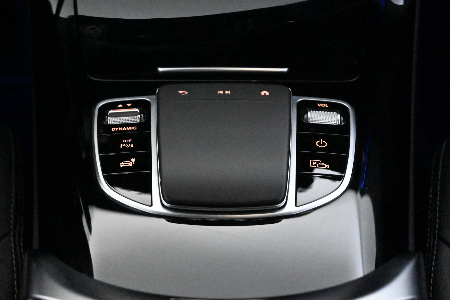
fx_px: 900
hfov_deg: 28.1
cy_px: 150
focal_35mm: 72
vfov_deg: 18.9
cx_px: 225
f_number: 6
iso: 25600
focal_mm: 48
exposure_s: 1/80
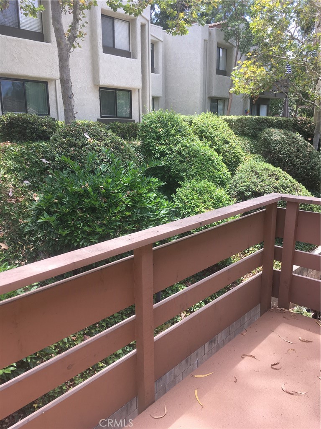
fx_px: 359
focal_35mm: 29
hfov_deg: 48.2
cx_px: 160
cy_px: 214
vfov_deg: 61.7
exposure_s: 1/242
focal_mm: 4.15
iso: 25
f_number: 2.2
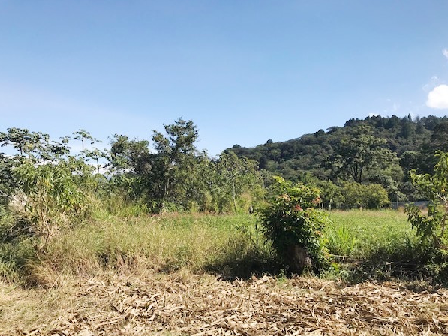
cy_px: 178
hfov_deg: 59.9
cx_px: 236
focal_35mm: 30
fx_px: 388
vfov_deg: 46.8
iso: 20
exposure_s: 1/2083
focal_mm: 3.99
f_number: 1.8
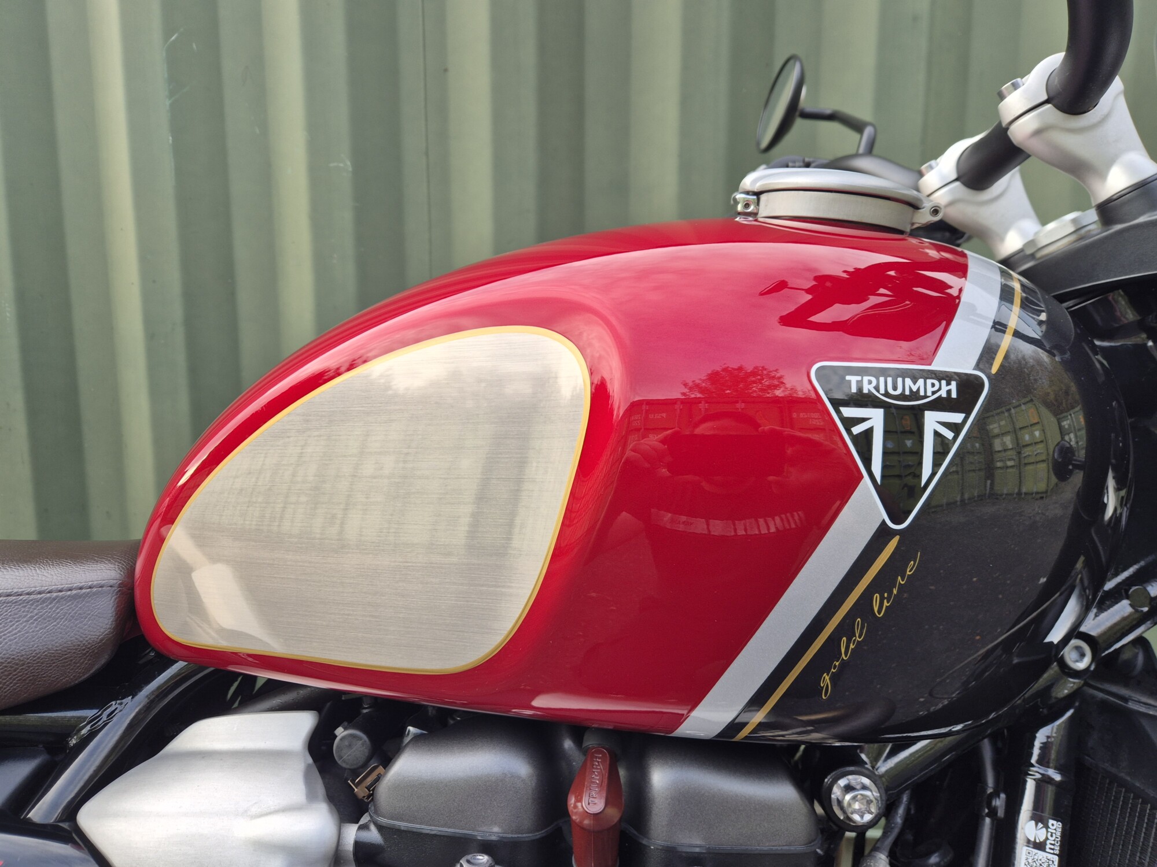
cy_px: 434
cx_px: 578
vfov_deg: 58.9
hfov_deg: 73.9
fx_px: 769
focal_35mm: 23
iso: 40
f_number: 1.8
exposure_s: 1/180
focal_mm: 5.4
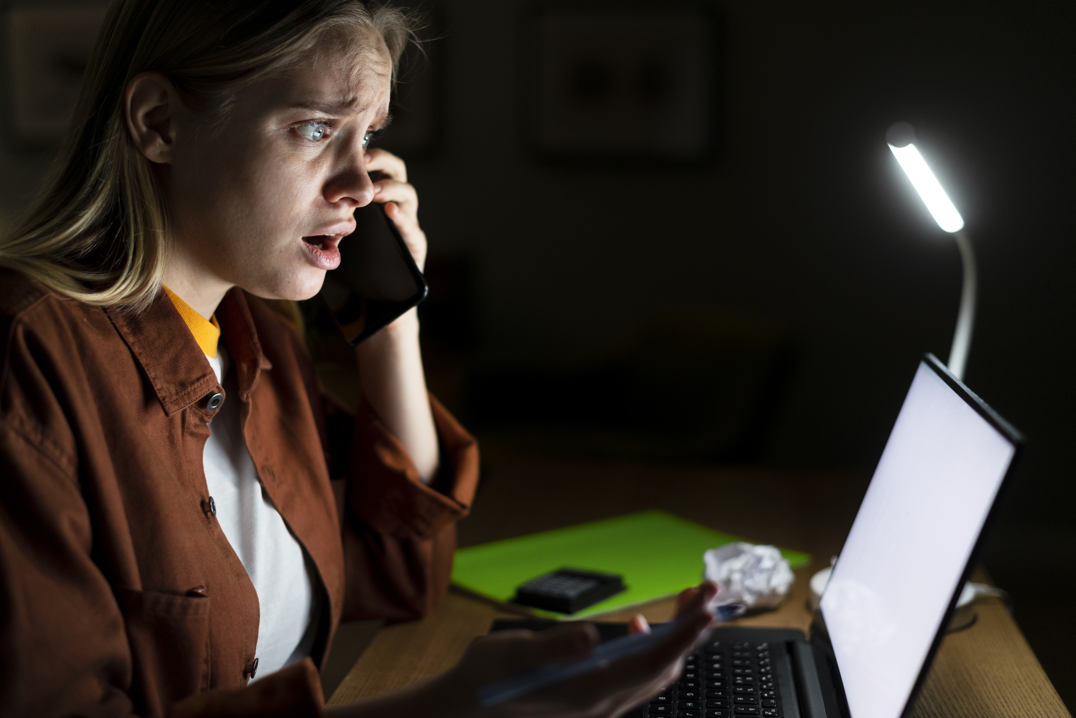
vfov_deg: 27.0
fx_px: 1495
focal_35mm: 50
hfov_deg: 39.6
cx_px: 538
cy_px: 359
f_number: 2
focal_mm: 50
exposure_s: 1/100
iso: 500
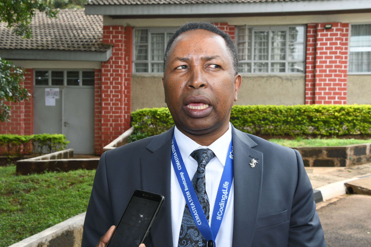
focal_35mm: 45
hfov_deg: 43.6
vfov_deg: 29.9
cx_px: 186
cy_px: 124
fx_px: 464
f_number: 11
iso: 400
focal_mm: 30
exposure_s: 1/100
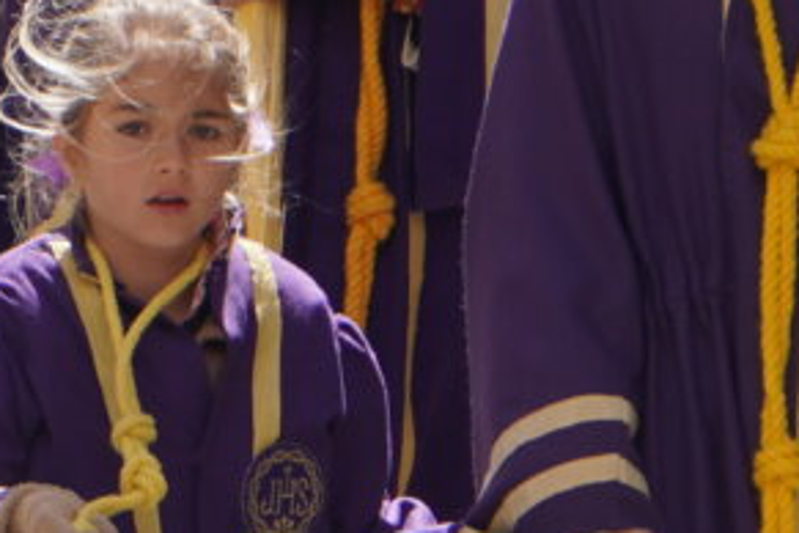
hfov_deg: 1.5
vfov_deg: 1.0
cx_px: 140
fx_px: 30759
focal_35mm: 1386
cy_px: 664
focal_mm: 210
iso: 160
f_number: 6.3
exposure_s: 1/400
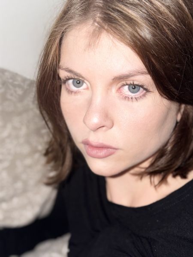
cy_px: 128
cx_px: 96
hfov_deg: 30.3
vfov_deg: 39.7
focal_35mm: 48
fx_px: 357
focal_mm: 6.76
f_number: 1.78
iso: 64
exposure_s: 1/4
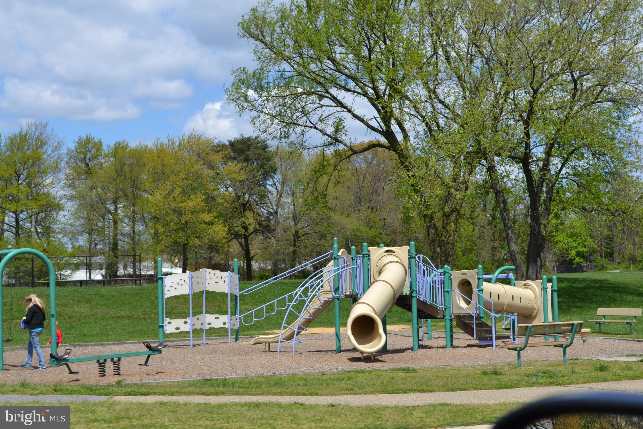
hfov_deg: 30.5
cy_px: 214
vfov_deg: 20.6
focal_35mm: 66
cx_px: 322
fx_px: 1179
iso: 100
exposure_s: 1/250
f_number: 8
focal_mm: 44
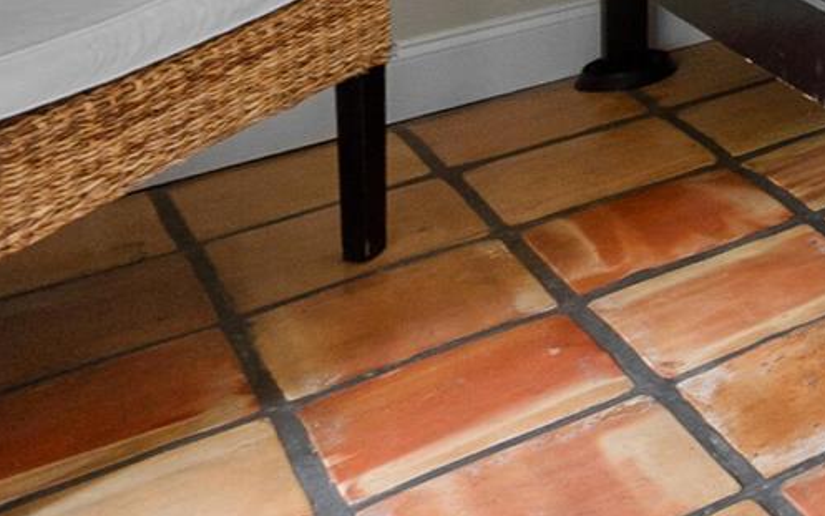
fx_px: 1417
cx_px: 1658
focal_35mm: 63
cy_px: -261
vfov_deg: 18.3
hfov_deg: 19.0
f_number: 7.1
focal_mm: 10
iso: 100
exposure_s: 1/3
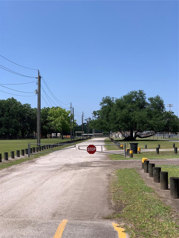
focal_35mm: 52
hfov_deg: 28.0
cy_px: 119
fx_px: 359
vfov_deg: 36.8
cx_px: 90
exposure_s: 1/1332
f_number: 2.4
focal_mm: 6
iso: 16
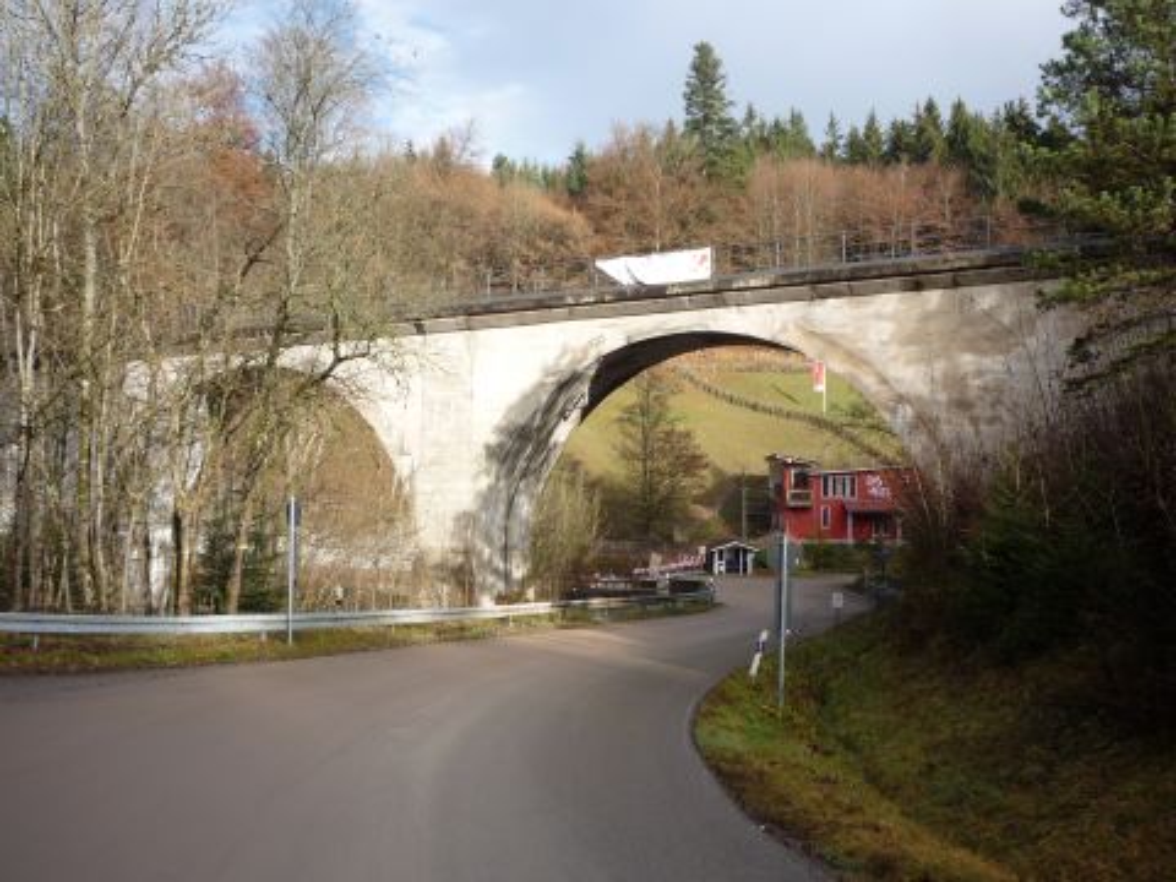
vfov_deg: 44.2
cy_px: 441
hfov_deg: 56.8
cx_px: 588
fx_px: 1087
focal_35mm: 32
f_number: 4
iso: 100
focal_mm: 5.2
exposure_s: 1/320
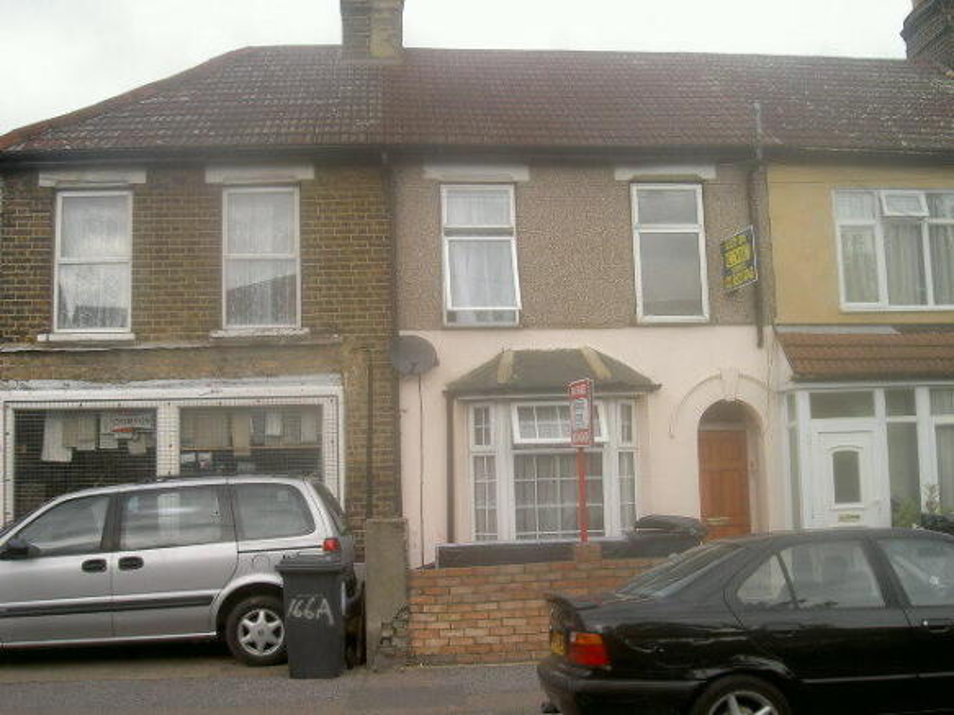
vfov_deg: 36.8
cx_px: 477
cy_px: 358
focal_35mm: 39
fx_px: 1075
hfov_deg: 47.9
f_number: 4.7
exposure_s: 1/370
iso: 100
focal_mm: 8
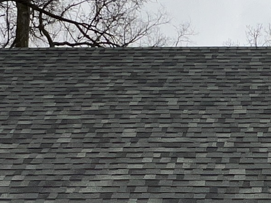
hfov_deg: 21.6
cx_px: 239
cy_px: 299
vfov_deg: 15.4
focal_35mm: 89
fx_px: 697
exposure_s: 1/758
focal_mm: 1.57
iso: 25
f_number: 1.8
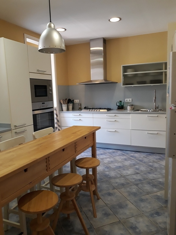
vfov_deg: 65.3
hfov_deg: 51.4
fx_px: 183
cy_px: 118
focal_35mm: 27
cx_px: 88
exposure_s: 1/50
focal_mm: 3.71
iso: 100
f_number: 1.7
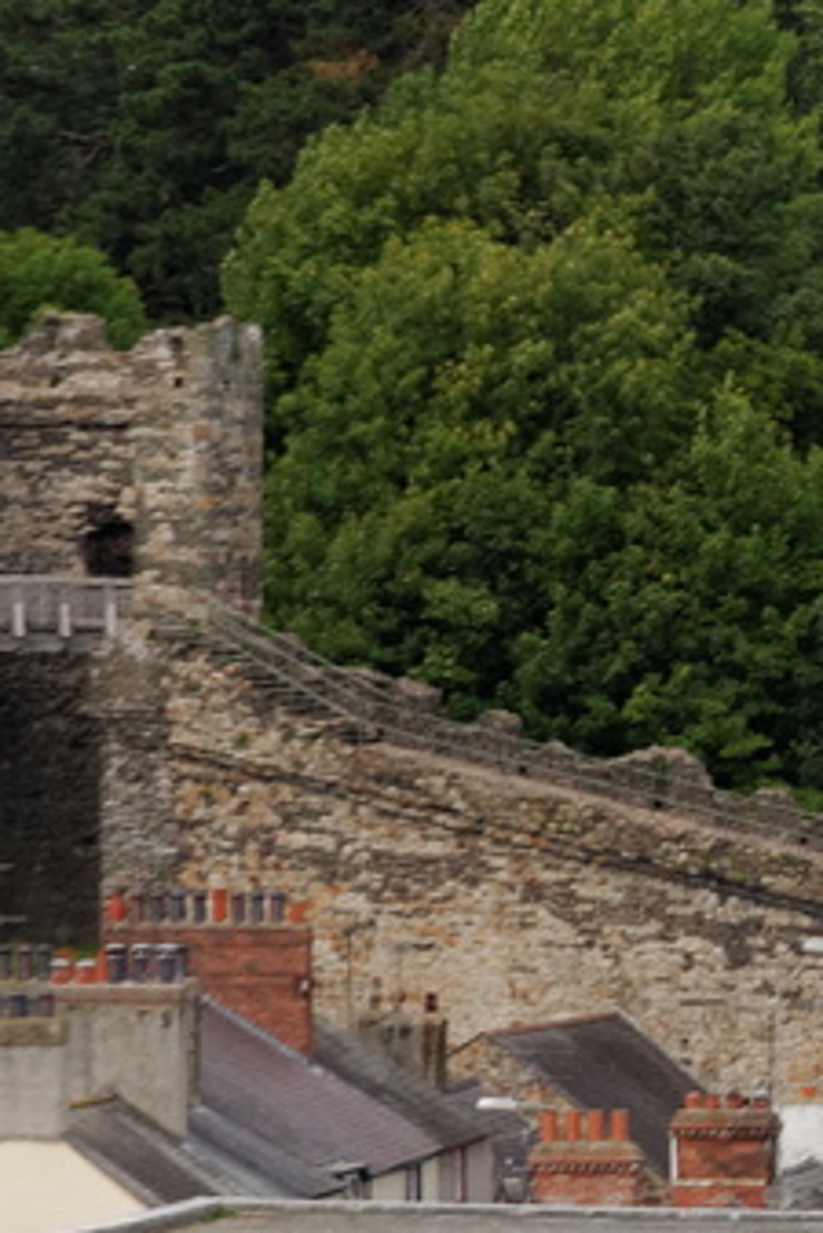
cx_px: 2317
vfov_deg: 3.8
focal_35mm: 546
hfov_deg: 2.5
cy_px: -26
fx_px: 18707
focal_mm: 85
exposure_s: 1/320
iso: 200
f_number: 8
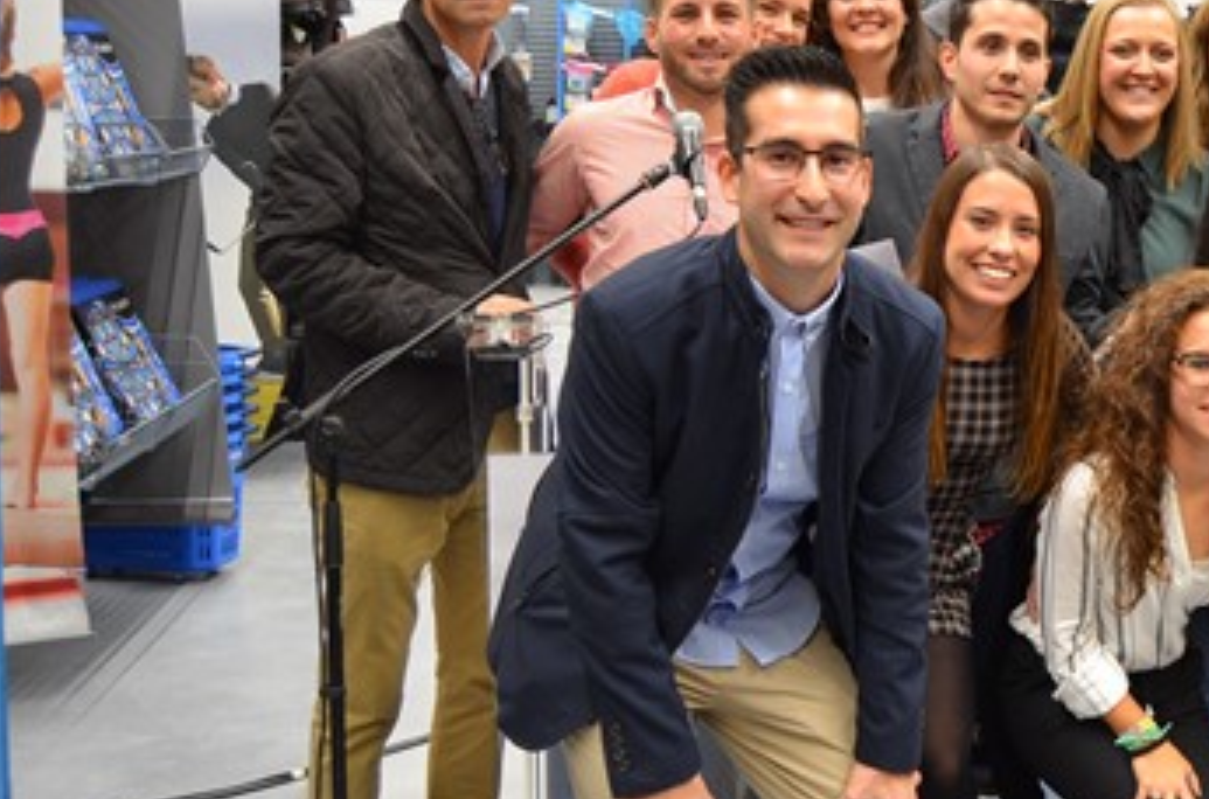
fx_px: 1773
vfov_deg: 25.4
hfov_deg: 35.4
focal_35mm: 53
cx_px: 1097
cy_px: 438
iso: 640
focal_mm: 19
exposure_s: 1/60
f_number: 4
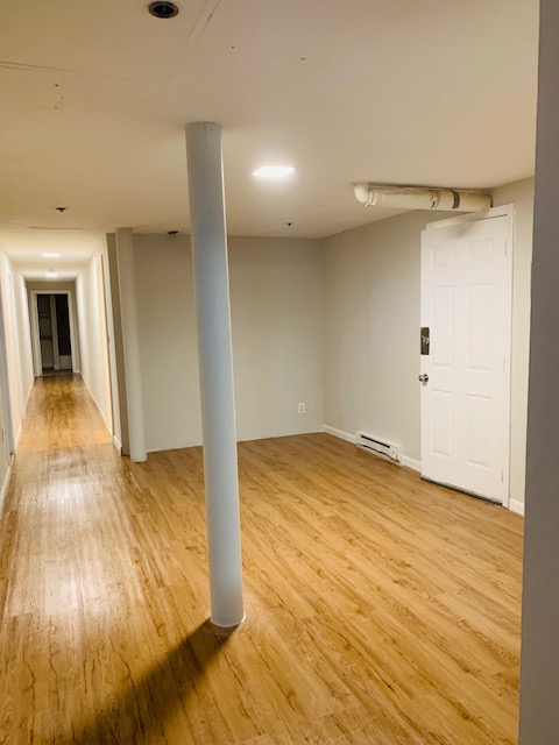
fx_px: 560
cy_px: 372
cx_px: 280
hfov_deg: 53.1
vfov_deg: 67.3
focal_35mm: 26
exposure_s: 1/40
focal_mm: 4.25
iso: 320
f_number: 1.8
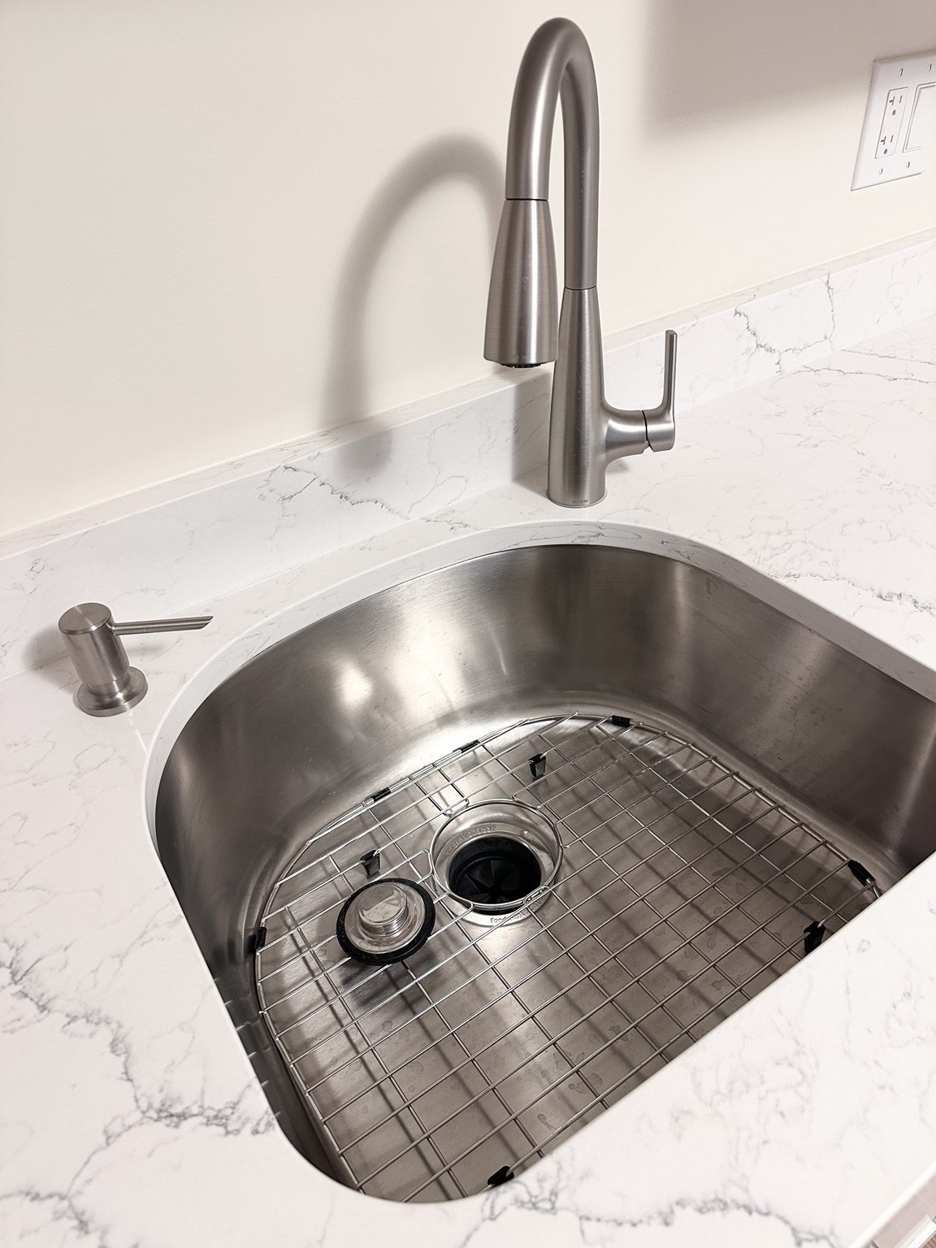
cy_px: 624
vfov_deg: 71.6
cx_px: 468
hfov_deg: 56.8
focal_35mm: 24
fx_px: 865
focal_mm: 6.86
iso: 250
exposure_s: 1/60
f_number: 1.78
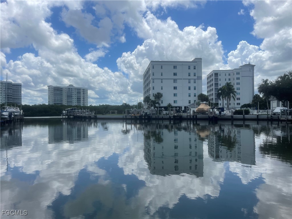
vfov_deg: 54.9
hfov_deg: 69.4
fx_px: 211
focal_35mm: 25
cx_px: 146
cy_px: 110
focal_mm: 5.1
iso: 32
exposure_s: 1/6250
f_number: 1.6
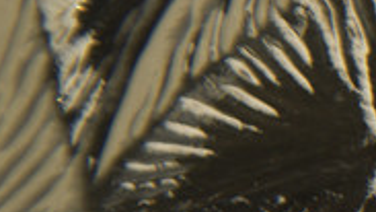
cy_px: 301
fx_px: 4387
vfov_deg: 2.8
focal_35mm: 440
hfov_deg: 4.7
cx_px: 1039
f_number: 8
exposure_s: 1/640
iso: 100
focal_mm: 75
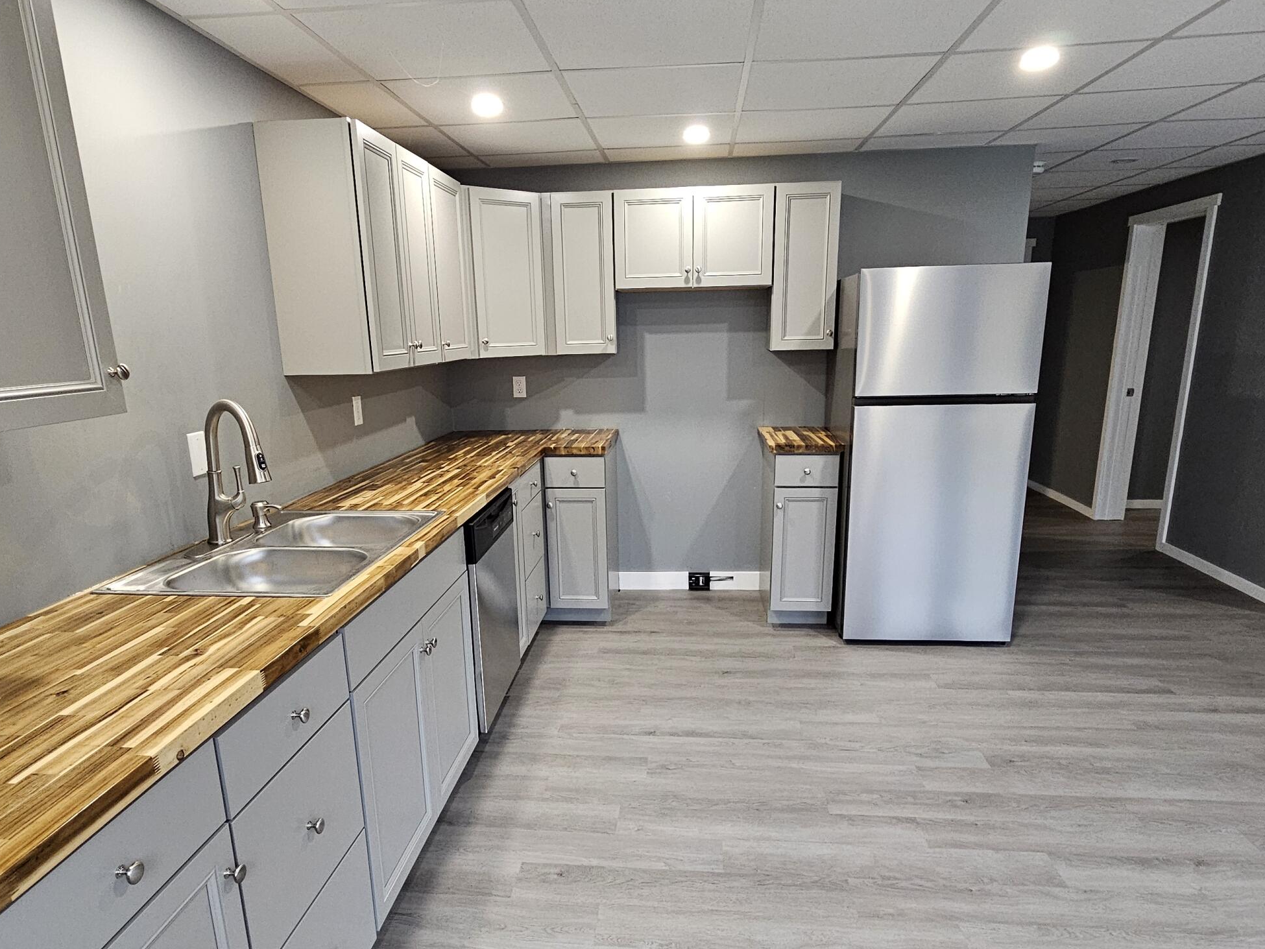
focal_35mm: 20
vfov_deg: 65.7
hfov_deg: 81.7
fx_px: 731
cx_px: 610
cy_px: 537
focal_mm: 2.2
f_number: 2.2
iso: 400
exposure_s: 1/60
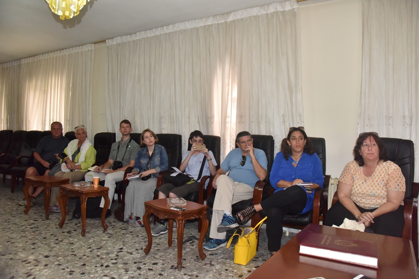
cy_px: 140
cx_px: 210
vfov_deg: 53.1
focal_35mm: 24
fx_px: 279
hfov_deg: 73.7
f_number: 6.3
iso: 2500
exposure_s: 1/250
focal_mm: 24
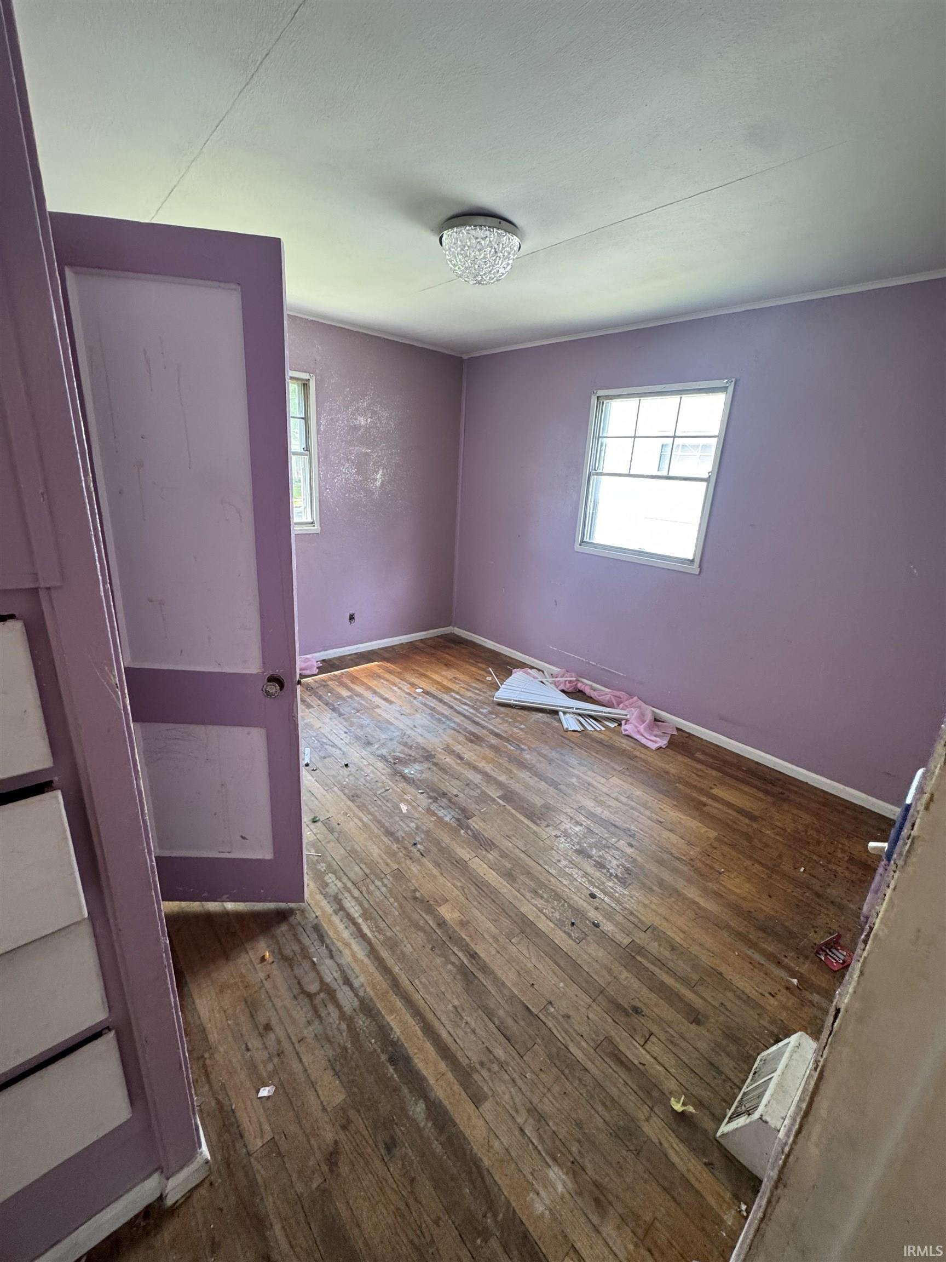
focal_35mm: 14
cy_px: 631
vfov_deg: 102.1
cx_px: 473
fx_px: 510
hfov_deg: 85.7
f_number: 2.2
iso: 200
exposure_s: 1/120
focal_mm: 2.22
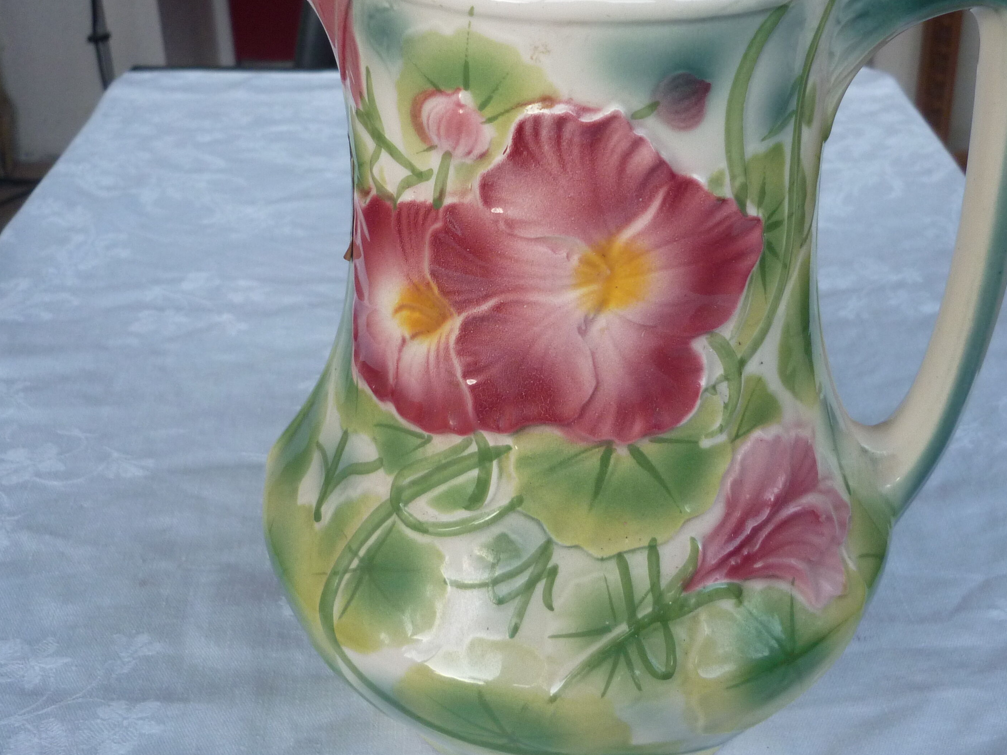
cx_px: 568
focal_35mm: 43
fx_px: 1251
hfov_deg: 43.8
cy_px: 317
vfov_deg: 33.5
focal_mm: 5.5
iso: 160
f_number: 2.8
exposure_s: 1/30
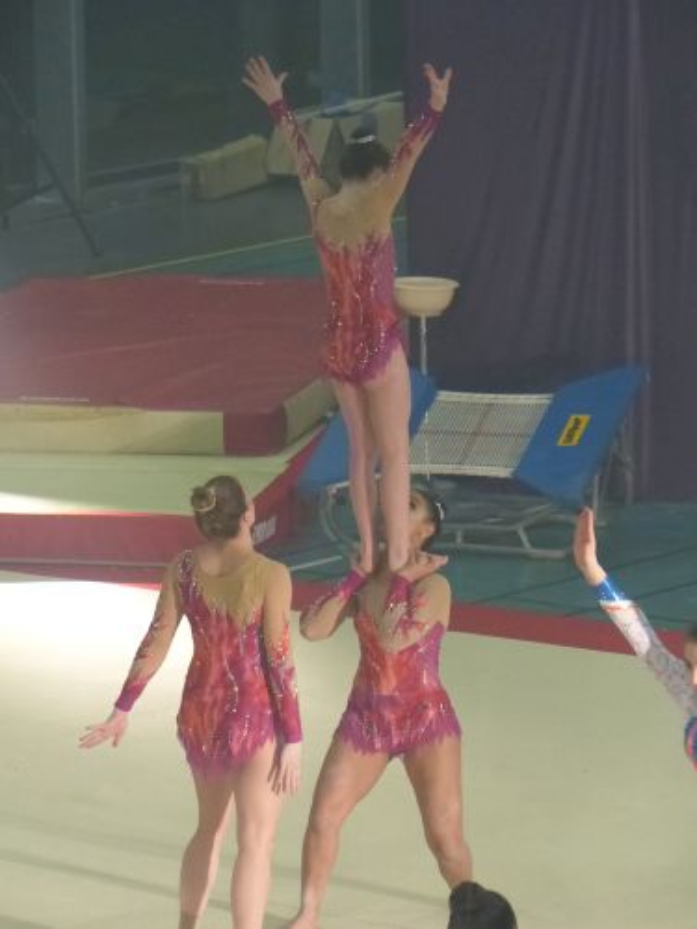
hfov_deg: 4.9
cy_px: 464
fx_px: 8135
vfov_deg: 6.5
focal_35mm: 303
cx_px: 348
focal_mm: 54.5
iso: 800
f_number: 2.8
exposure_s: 1/320
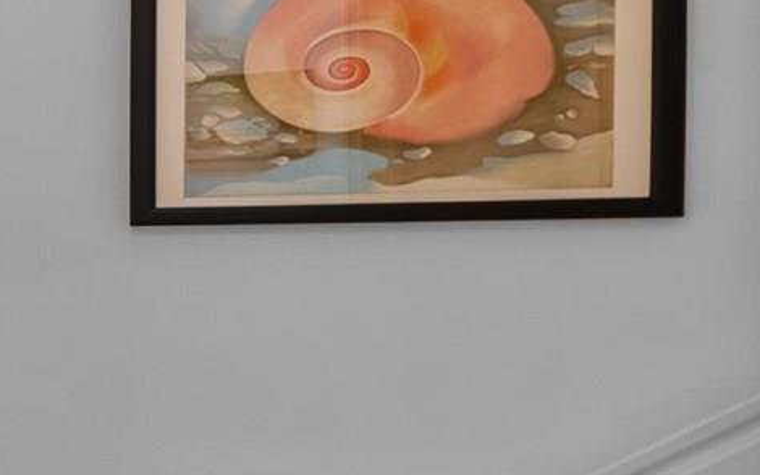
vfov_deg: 16.3
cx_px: -1620
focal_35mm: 80
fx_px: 1657
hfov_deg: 10.8
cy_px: 313
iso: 125
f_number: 6.3
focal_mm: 12
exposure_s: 1/1.25
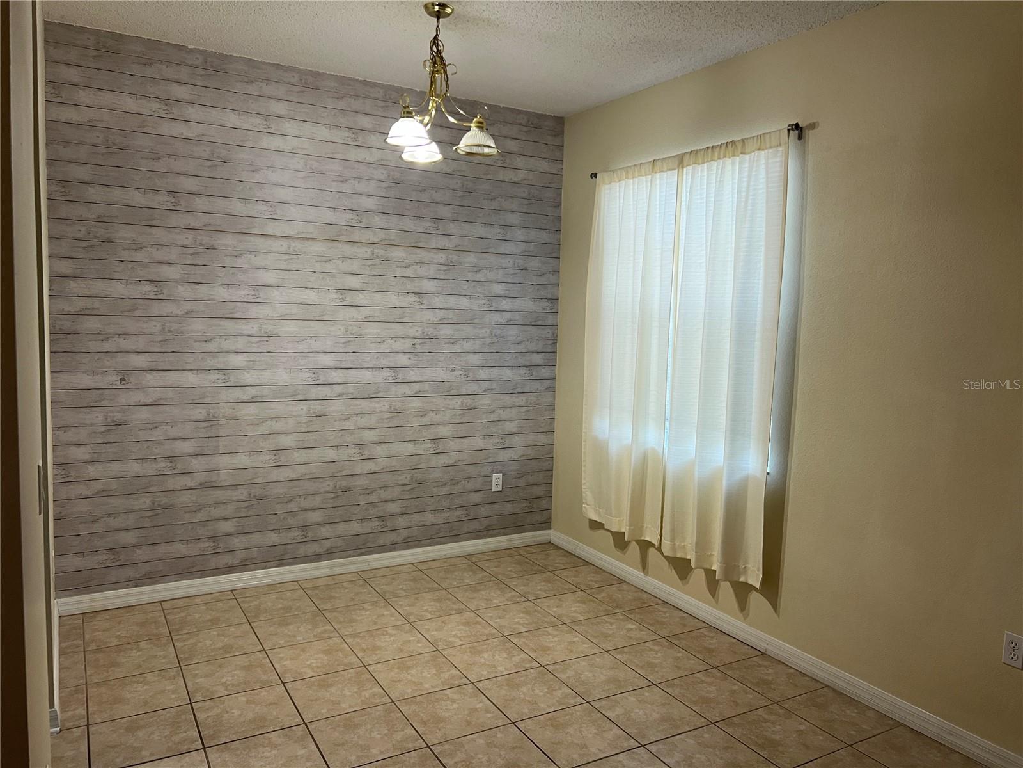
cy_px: 384
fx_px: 768
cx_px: 512
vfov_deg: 53.1
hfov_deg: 67.3
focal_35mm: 26
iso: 100
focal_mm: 5.7
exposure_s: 1/60
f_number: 1.5
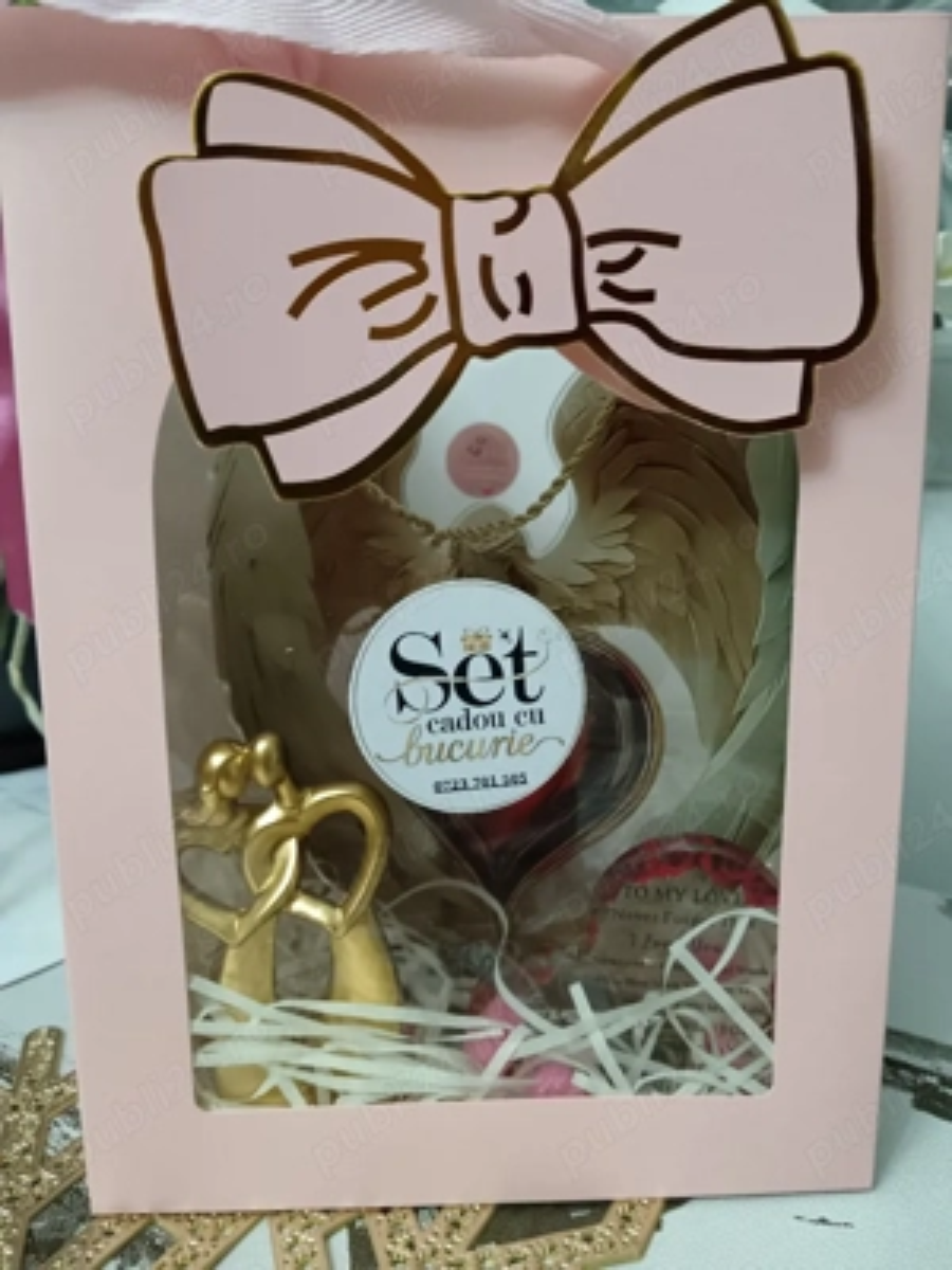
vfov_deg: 65.3
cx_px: 476
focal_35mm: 27
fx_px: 990
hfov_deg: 51.4
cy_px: 635
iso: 2068
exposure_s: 1/25.1
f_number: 1.9
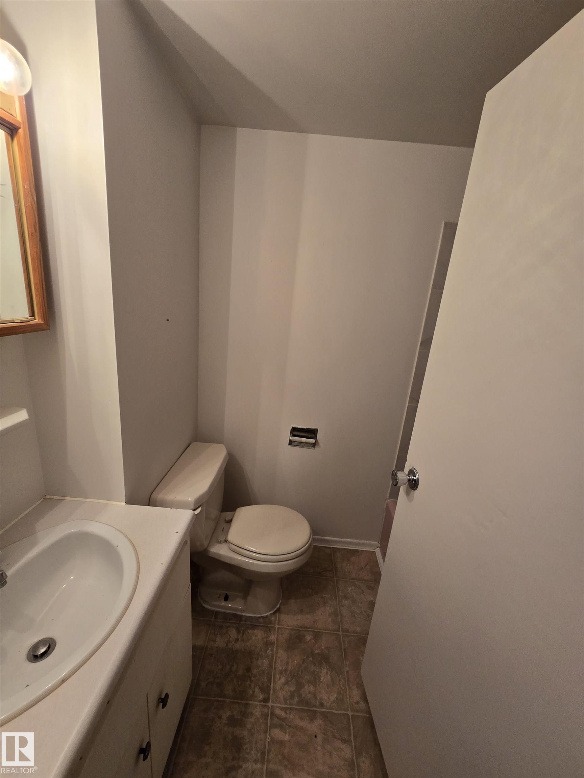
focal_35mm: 13
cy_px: 389
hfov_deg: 89.9
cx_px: 292
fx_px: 292
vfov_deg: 106.2
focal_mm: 2.2
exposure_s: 1/60
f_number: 2.2
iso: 200
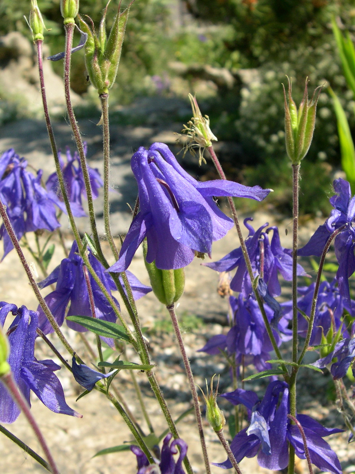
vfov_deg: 49.0
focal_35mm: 38
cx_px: 178
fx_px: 520
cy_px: 237
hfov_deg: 37.7
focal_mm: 8
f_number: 7.6
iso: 100
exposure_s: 1/125
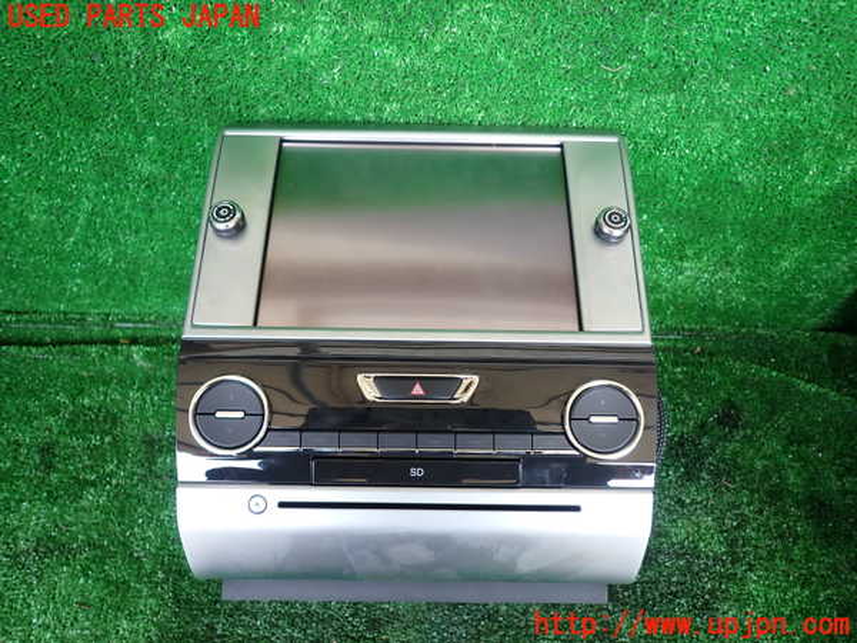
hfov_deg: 69.4
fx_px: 619
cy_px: 322
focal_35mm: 25
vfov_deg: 54.9
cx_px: 428
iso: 100
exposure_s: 1/60
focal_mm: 4.5
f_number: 2
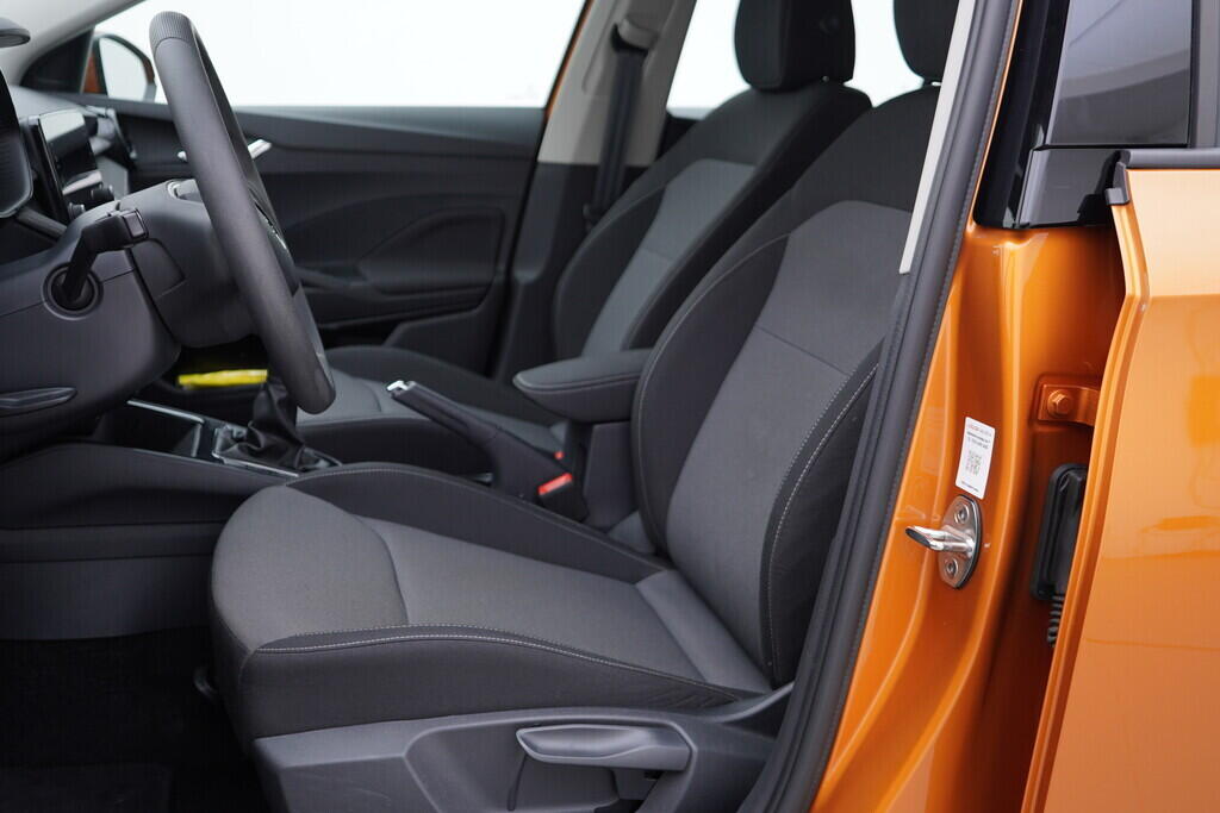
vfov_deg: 36.9
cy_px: 406
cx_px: 610
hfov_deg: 53.1
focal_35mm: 36
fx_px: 1220
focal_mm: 24
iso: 125
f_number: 2.8
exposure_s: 1/40
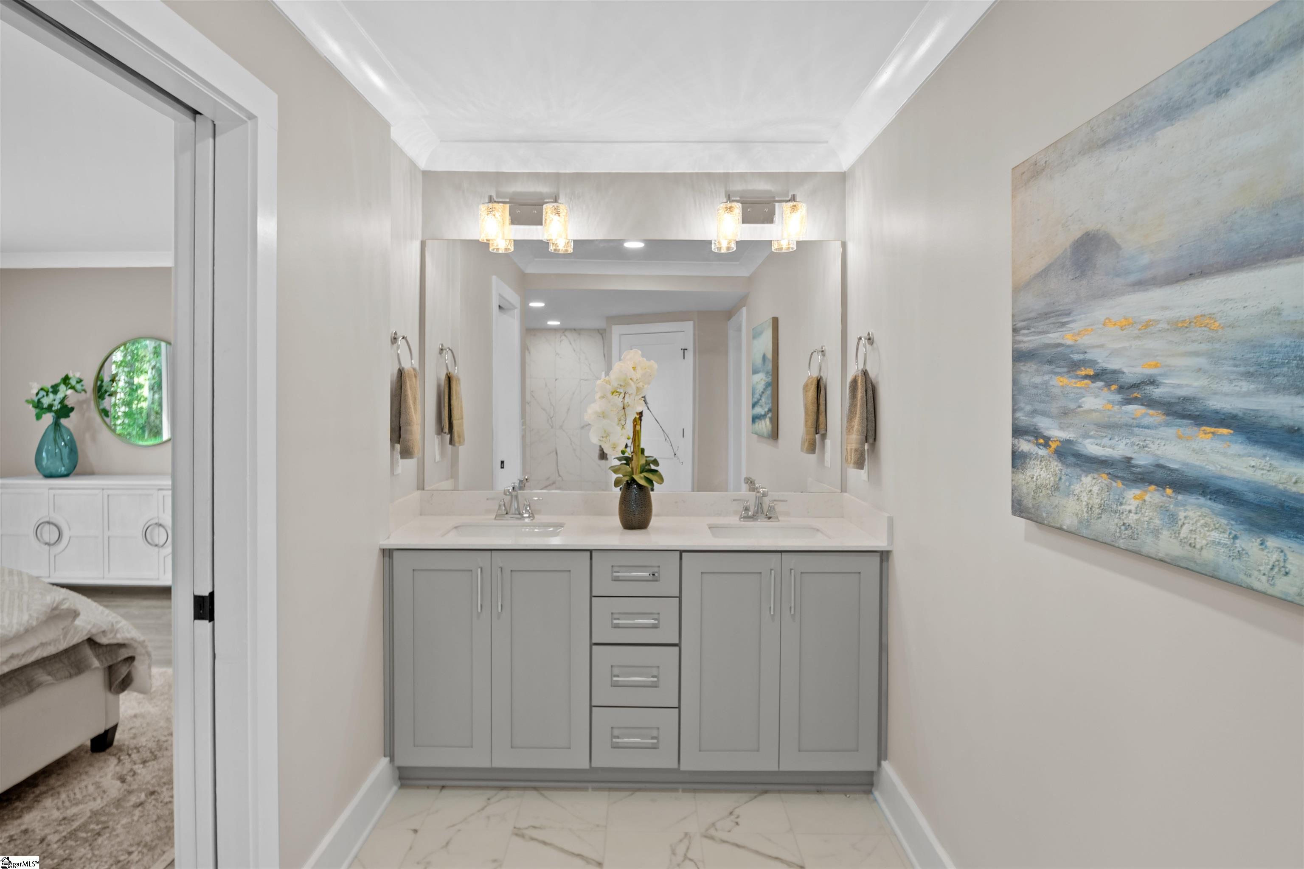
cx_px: 652
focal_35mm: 19
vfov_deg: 64.6
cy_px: 434
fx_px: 688
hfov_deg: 86.9
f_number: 5.6
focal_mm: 19
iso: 250
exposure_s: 1/8
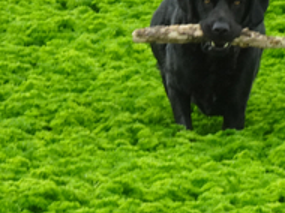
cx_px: 172
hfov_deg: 3.0
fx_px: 5386
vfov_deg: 2.3
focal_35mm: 655
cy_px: 113
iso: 400
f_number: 6.3
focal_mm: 43.77
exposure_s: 1/250
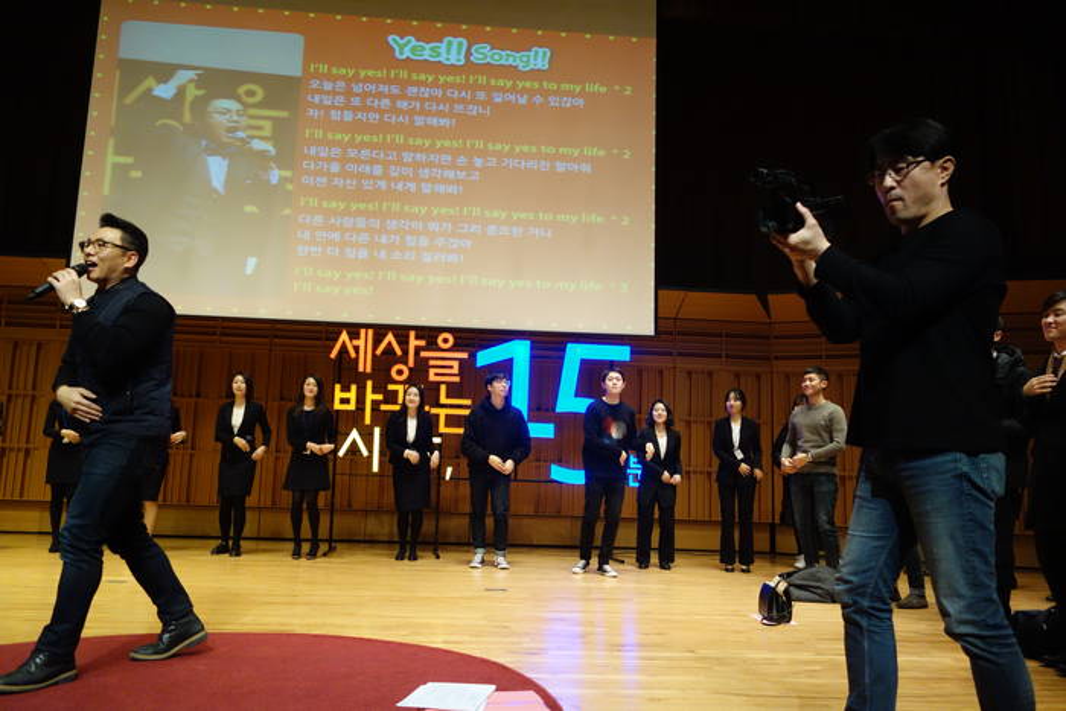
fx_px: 829
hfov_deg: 65.5
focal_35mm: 28
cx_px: 533
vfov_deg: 46.4
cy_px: 356
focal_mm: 10.4
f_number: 1.8
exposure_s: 1/250
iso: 800
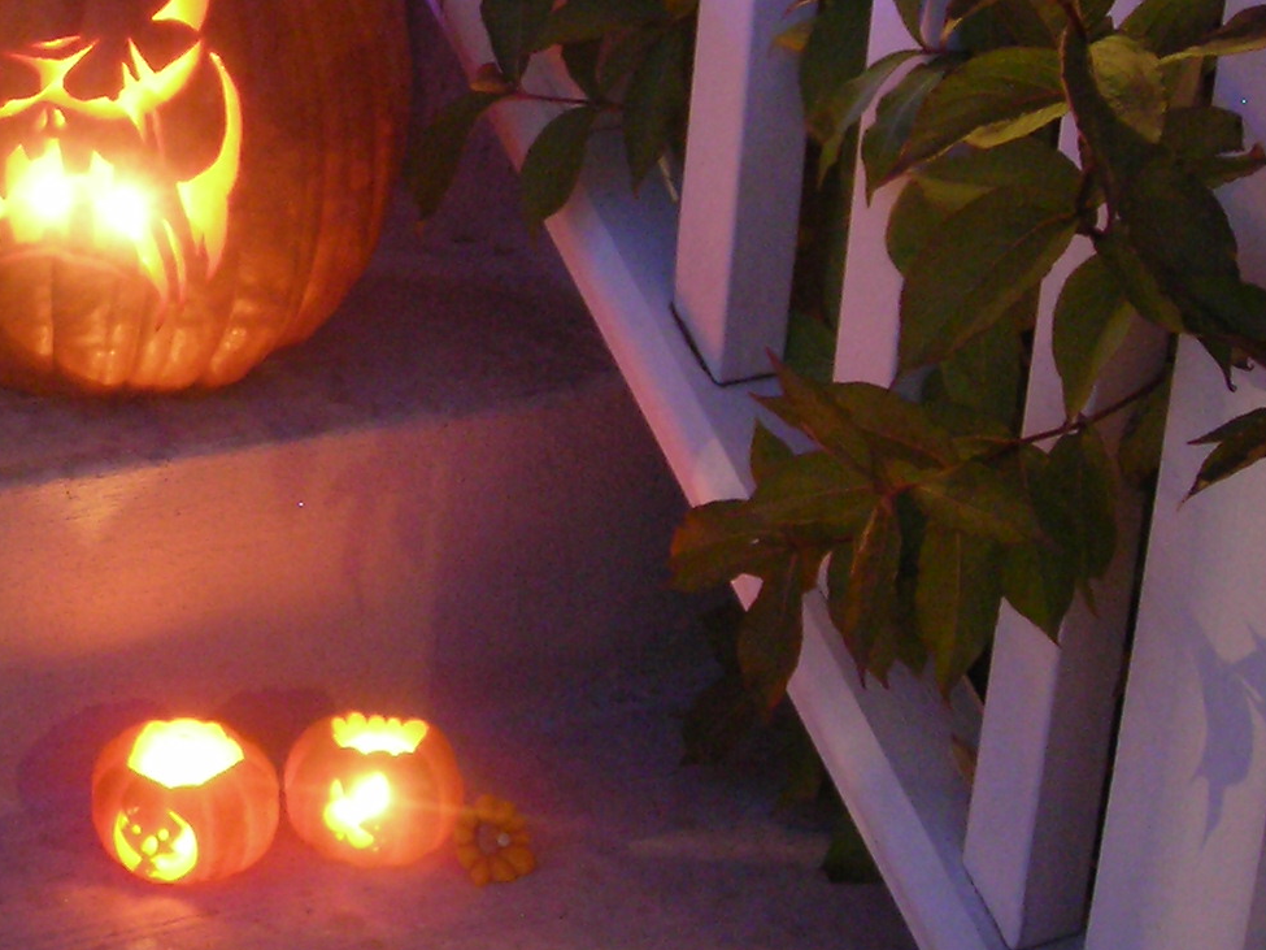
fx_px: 3693
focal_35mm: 101
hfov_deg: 18.8
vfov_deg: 14.5
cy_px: 161
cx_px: -65
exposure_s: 2
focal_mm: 6.3
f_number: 3.2
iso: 200
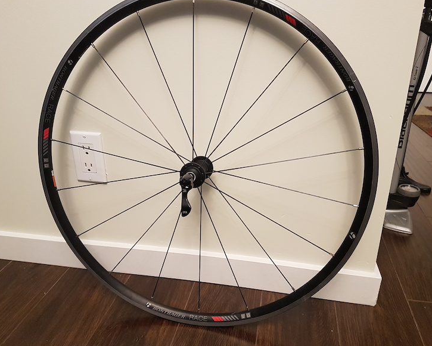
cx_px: 222
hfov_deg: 62.2
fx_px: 358
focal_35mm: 28
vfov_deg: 51.5
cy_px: 174
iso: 200
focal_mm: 4.2
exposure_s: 1/24
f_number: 1.7
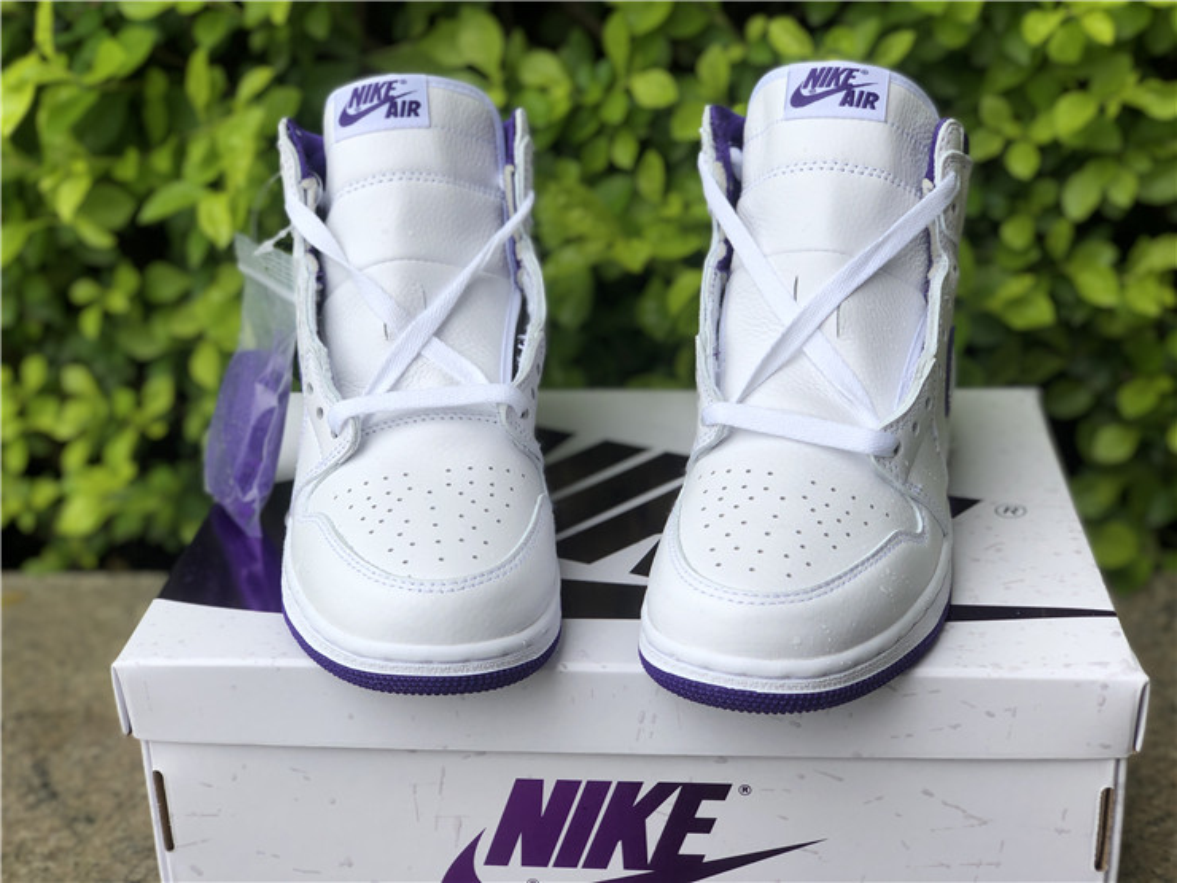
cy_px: 442
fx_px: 1768
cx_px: 588
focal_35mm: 52
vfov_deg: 28.0
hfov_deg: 36.8
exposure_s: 1/161
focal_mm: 6
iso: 16
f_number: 2.4
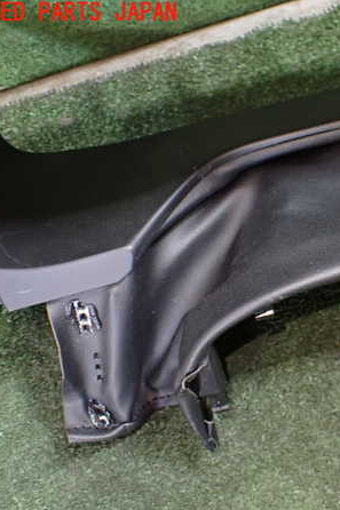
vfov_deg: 46.4
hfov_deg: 30.3
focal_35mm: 42
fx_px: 595
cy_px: 256
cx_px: 313
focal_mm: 5.4
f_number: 2.3
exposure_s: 1/50
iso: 800
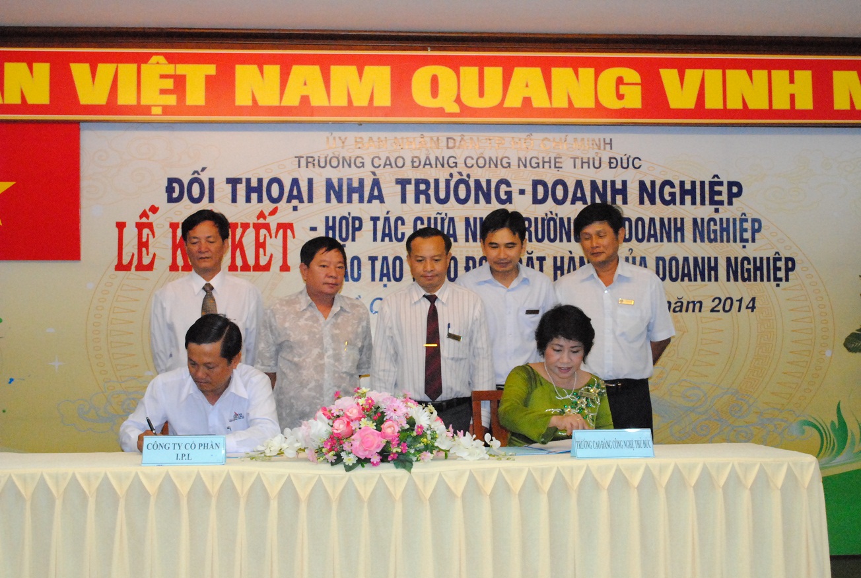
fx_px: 1150
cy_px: 289
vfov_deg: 28.2
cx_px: 430
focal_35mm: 48
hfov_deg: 41.0
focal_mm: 32
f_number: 7.1
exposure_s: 1/200
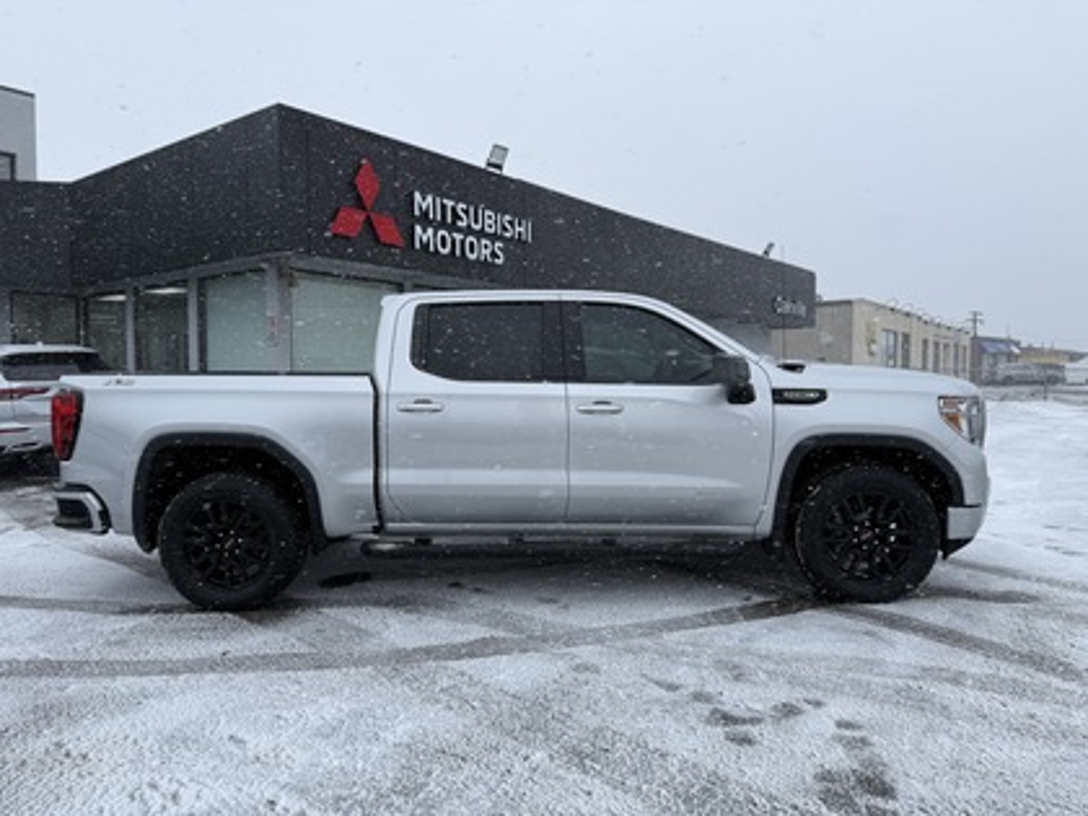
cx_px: 544
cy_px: 408
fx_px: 754
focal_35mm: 24
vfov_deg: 56.8
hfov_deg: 71.6
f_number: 1.78
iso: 80
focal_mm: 6.76
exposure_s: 1/1139
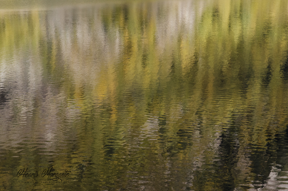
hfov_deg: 19.5
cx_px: 144
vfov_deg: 13.0
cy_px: 96
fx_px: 838
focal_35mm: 105
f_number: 11
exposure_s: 1/640
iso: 1600
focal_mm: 70
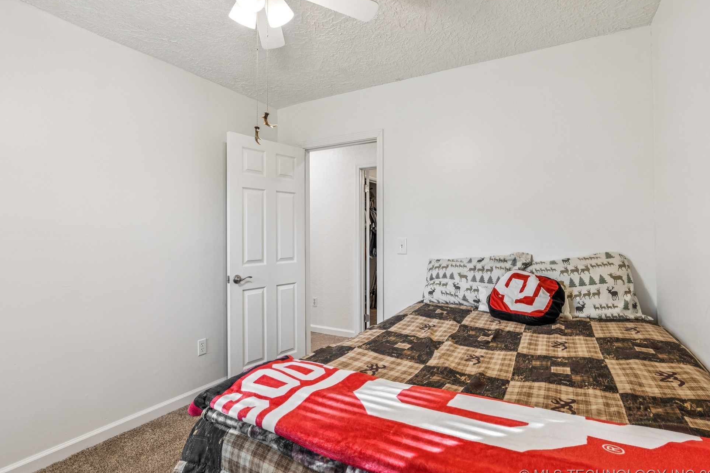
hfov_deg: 90.0
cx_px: 358
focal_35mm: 18
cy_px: 239
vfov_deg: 67.4
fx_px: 355
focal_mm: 17
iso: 640
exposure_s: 1/30
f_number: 7.1
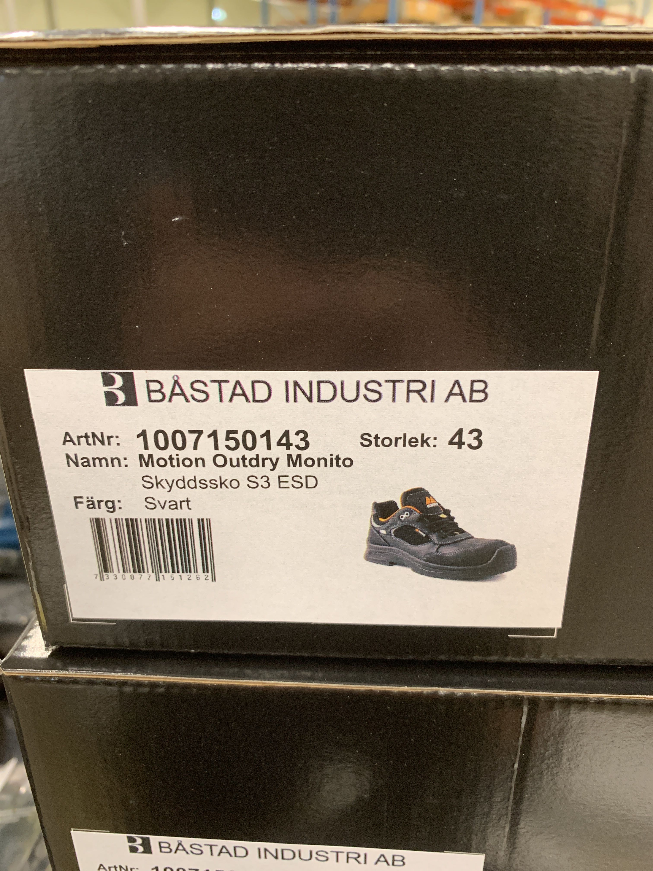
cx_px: 326
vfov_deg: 67.3
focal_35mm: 26
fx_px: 654
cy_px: 436
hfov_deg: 53.1
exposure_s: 1/60
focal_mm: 4.25
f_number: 1.8
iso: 200
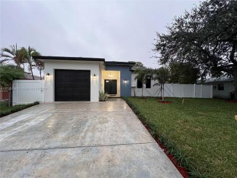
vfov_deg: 89.9
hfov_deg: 106.2
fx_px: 89
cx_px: 118
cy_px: 89
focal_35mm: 13
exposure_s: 1/60
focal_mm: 1.57
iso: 200
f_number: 1.8
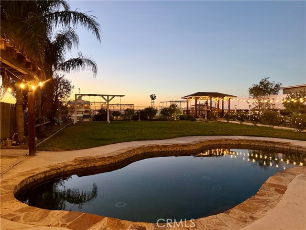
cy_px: 115
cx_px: 153
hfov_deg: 71.6
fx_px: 212
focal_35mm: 24
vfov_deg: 56.8
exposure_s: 1/40
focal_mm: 6.76
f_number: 1.78
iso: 640
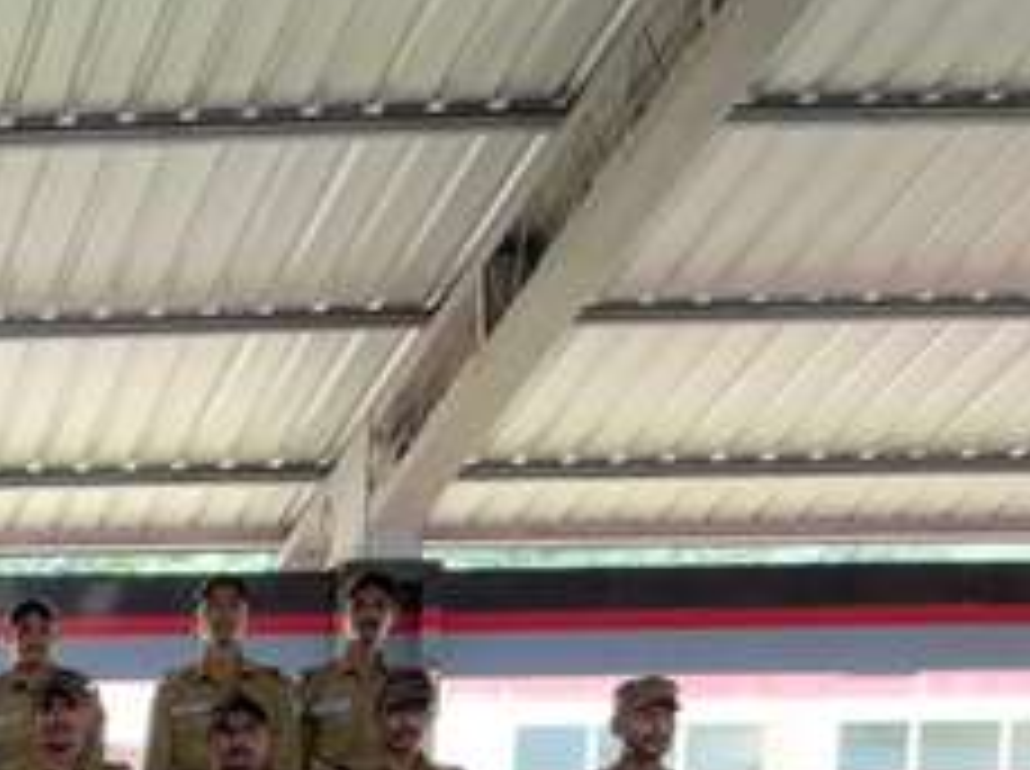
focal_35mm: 91
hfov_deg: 18.0
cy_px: 1306
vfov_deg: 14.6
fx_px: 2703
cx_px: -729
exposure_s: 1/52
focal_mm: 5.96
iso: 160
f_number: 1.6
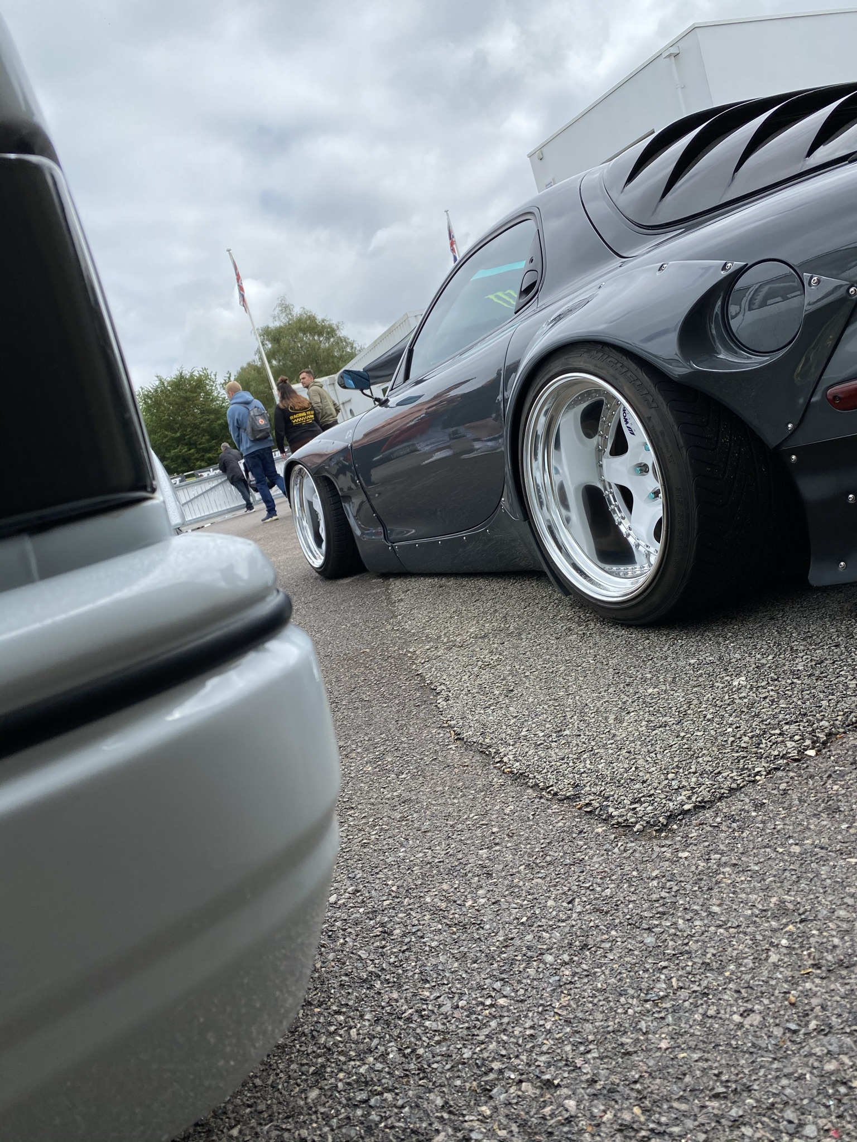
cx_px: 428
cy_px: 571
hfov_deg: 53.1
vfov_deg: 67.3
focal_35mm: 26
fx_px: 858
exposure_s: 1/2571
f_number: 1.8
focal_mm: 4.25
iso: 32
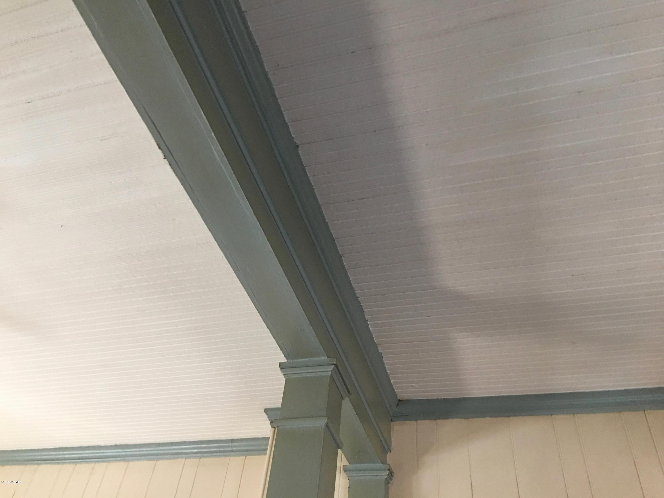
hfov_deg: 61.7
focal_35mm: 29
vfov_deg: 48.2
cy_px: 249
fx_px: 556
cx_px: 332
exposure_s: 1/17
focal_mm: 4.15
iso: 80
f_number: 2.2
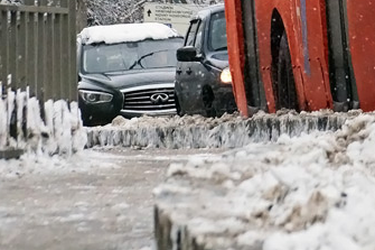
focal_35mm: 403
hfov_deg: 5.1
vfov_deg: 3.4
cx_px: 598
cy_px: -160
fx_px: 4193
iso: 800
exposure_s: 1/320
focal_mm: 75
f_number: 5.6
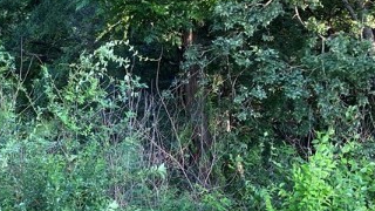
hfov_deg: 30.3
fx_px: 676
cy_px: 79
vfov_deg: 17.7
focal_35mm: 68
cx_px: 76
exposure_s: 1/121
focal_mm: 4.25
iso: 80
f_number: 1.8
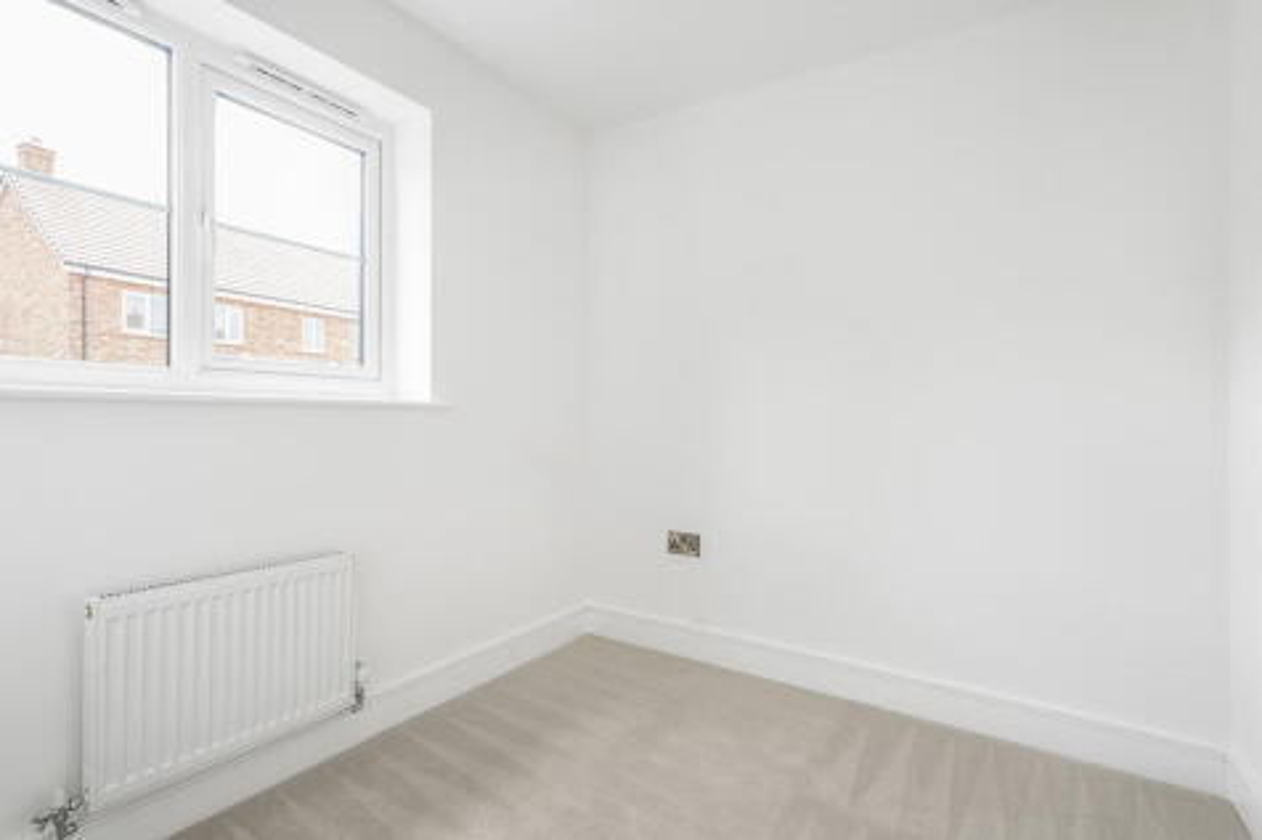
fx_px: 596
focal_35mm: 17
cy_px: 420
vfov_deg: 70.4
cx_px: 631
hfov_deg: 93.3
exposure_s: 1/13
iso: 200
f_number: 8
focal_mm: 17
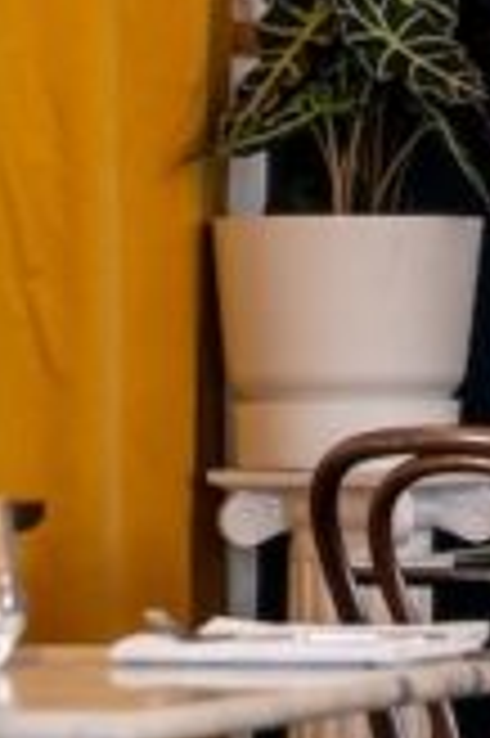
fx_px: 4777
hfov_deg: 5.5
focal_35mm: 233
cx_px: 1526
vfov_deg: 8.8
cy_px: -50
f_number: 2.8
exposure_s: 1/50
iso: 250
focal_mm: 37.4
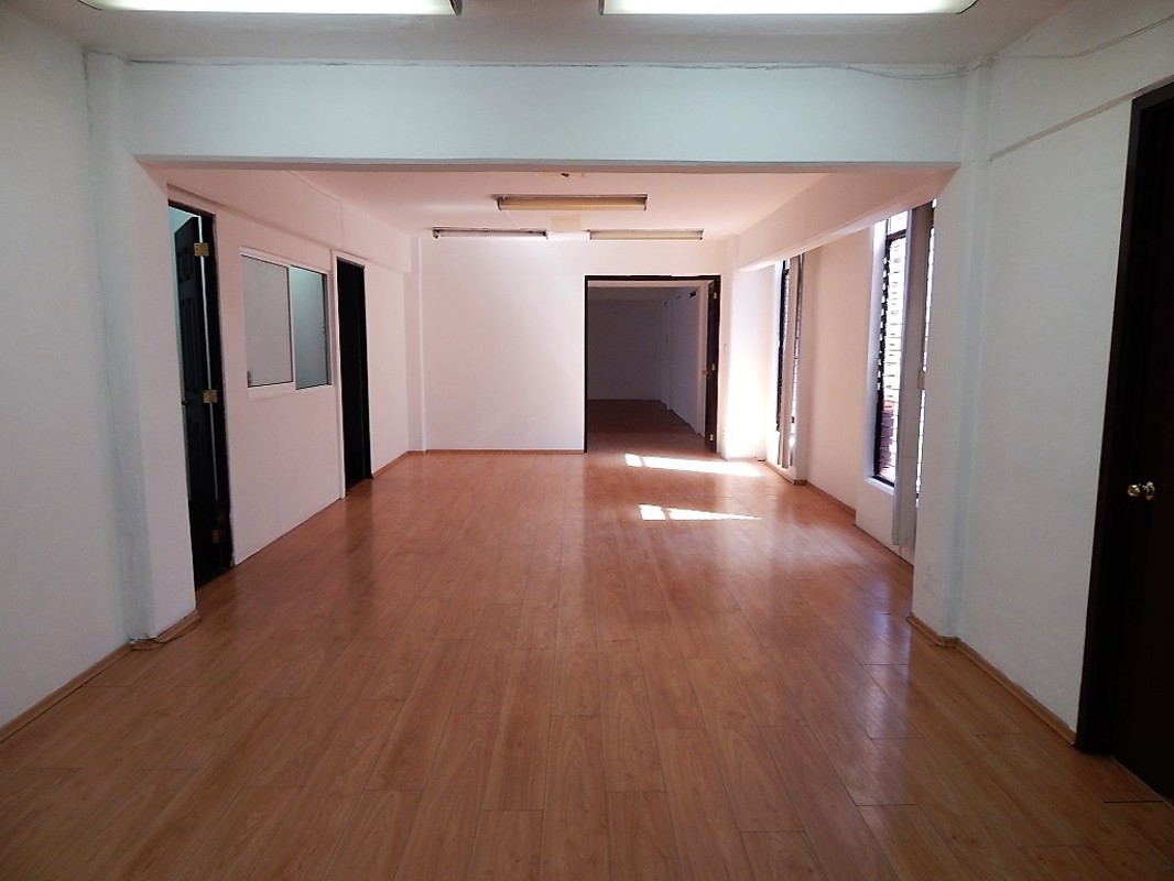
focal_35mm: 23
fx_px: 780
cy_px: 440
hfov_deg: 73.9
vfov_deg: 58.9
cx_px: 587
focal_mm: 4
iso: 140
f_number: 3
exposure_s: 1/30
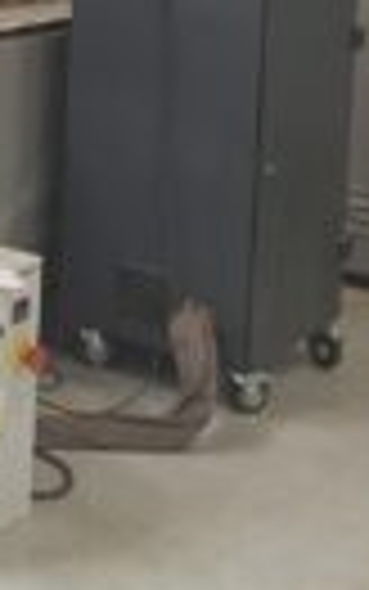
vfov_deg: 22.8
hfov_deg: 11.9
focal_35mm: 84
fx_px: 1350
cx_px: -572
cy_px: -104
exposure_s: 1/100
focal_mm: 5.54
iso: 64
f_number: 1.8
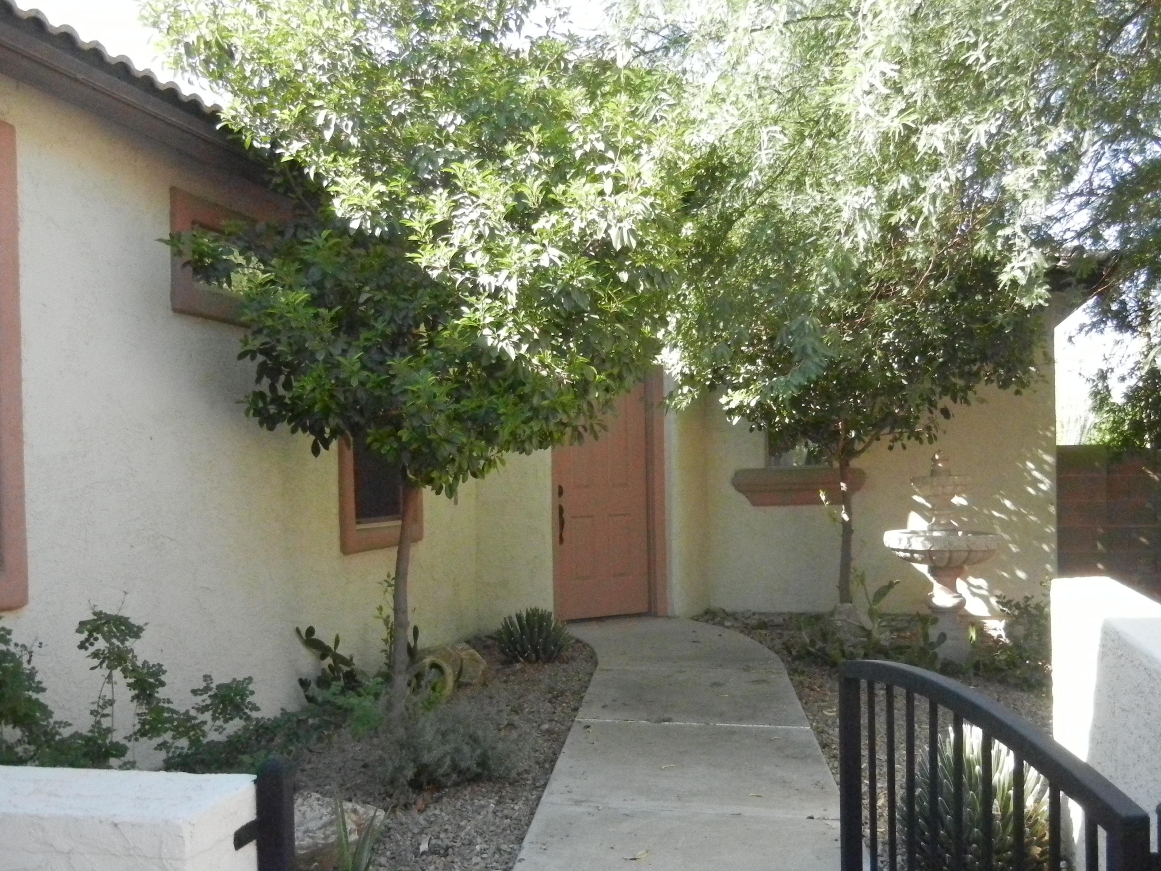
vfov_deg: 40.6
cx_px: 638
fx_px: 1174
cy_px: 487
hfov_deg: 52.5
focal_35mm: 35
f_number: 7
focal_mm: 5.4
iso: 1600
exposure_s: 1/372
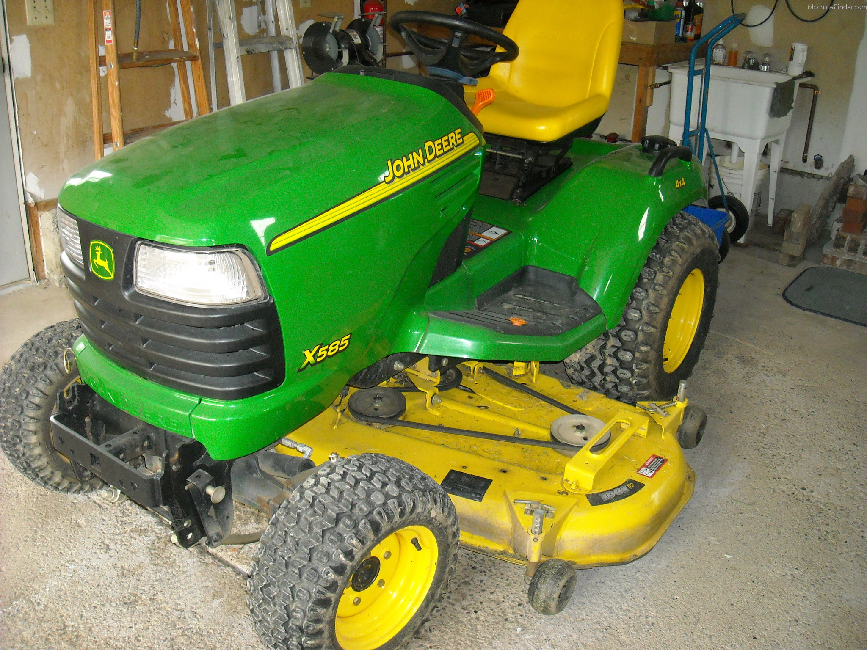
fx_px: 877
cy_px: 325
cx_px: 434
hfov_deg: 52.6
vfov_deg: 40.7
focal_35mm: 35
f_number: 2.8
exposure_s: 1/60
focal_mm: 5.7
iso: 400
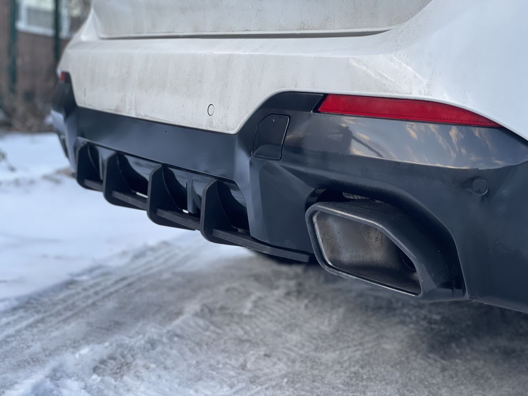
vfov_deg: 28.0
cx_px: 264
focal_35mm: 52
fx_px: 793
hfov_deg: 36.8
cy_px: 198
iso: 40
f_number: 2
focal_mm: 6
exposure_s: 1/122
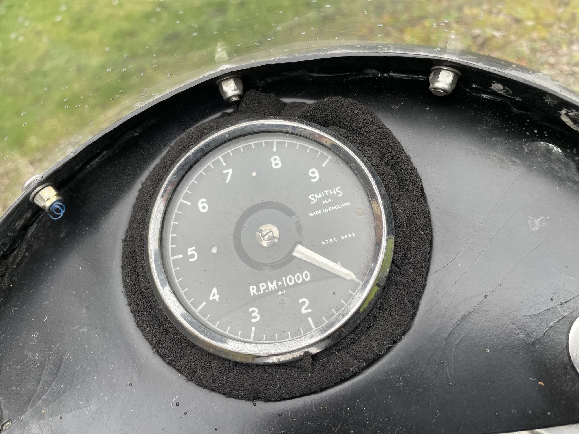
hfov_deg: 67.3
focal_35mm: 26
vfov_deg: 53.1
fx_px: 435
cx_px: 290
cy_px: 217
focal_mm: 4.2
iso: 32
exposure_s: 1/284
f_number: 1.6
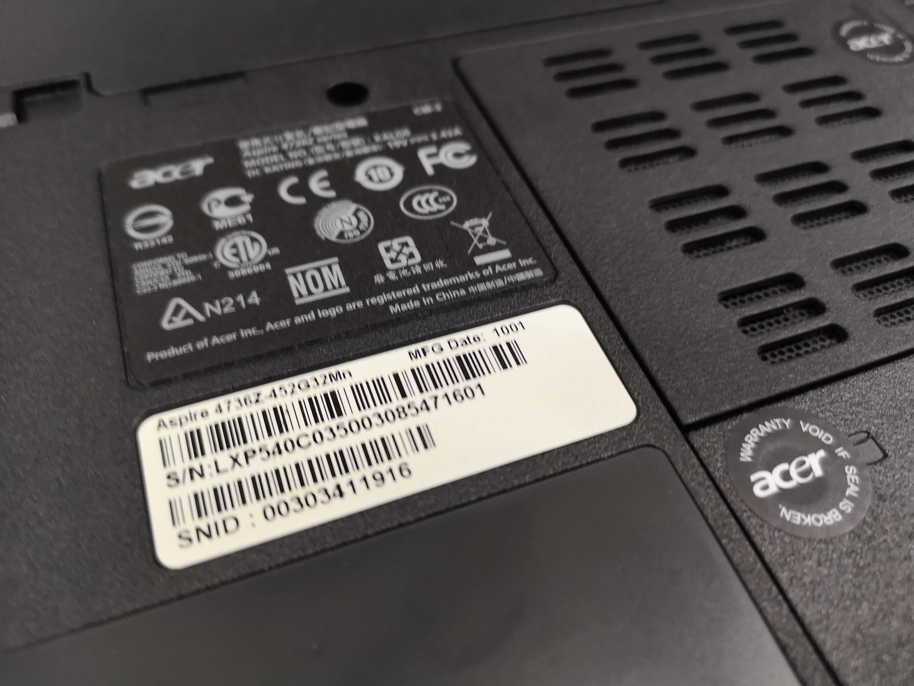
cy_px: 343
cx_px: 457
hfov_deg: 65.3
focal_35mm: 27
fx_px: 713
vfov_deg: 51.4
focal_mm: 3.95
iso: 200
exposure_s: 1/33.3
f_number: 1.8
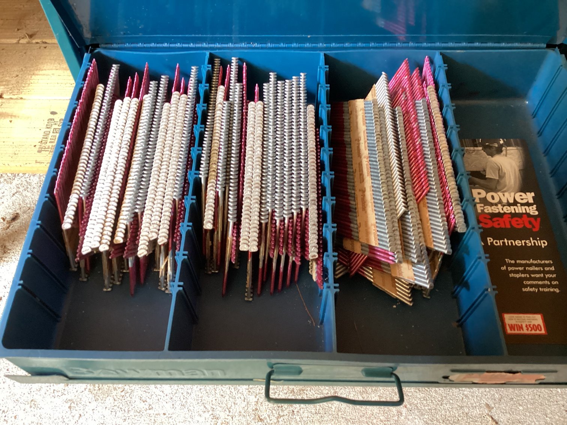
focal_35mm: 31
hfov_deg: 58.3
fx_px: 508
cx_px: 284
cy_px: 212
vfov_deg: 45.4
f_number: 2.4
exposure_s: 1/40
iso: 400
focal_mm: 3.3
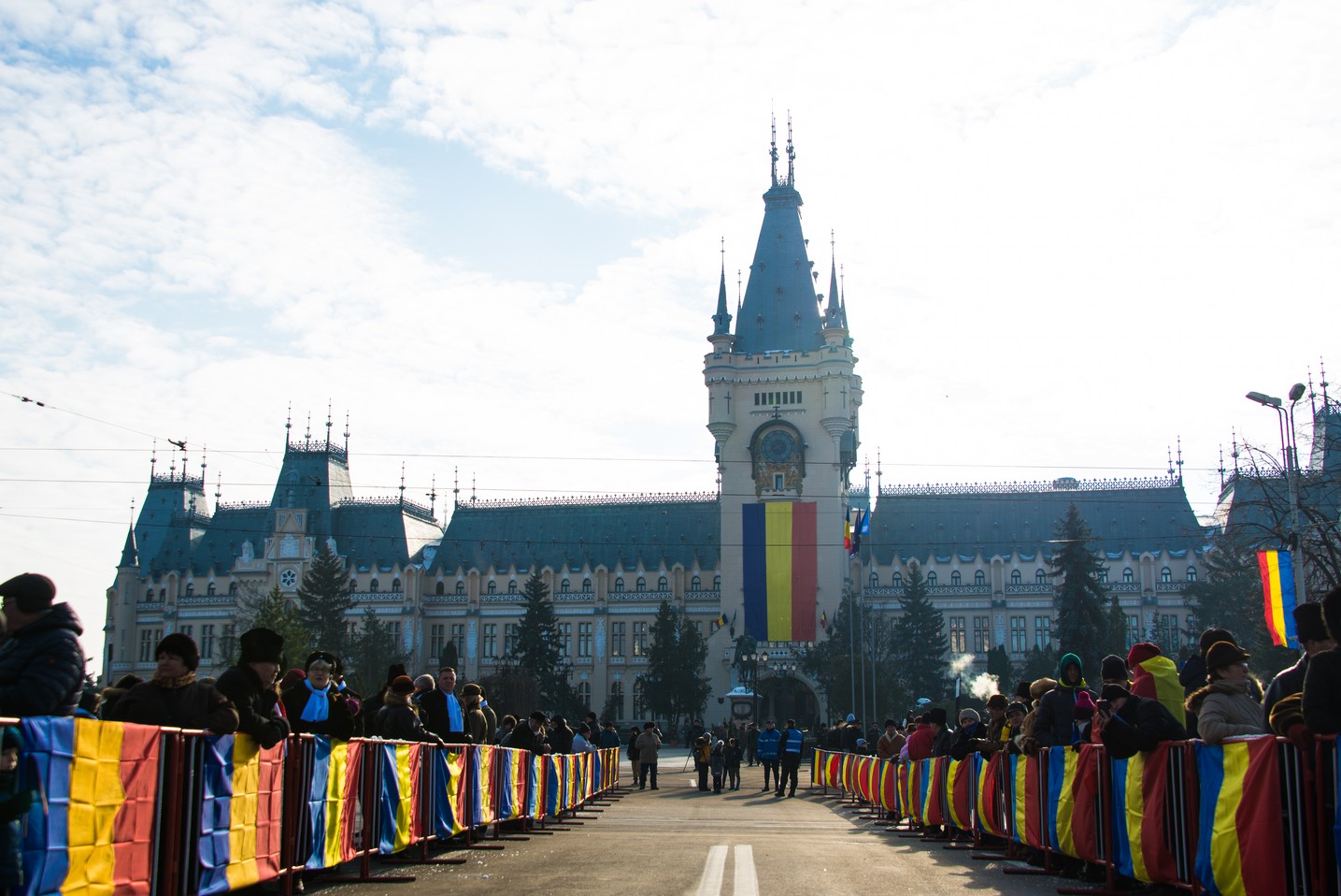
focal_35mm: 38
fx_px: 1416
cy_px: 448
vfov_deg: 35.1
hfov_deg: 50.7
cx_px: 670
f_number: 6.3
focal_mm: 38
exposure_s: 1/320
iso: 100
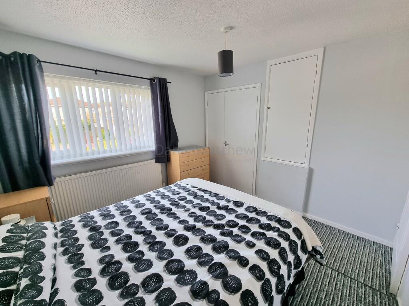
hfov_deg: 106.2
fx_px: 154
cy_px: 153
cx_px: 204
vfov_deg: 89.9
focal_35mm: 13
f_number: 2.2
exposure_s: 1/100
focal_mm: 2.2
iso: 80
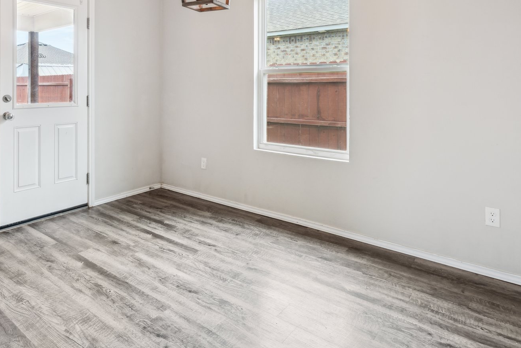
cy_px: 87
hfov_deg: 70.6
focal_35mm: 25
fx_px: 362
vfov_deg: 49.2
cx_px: 201
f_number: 8
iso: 200
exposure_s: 1/80
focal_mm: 16
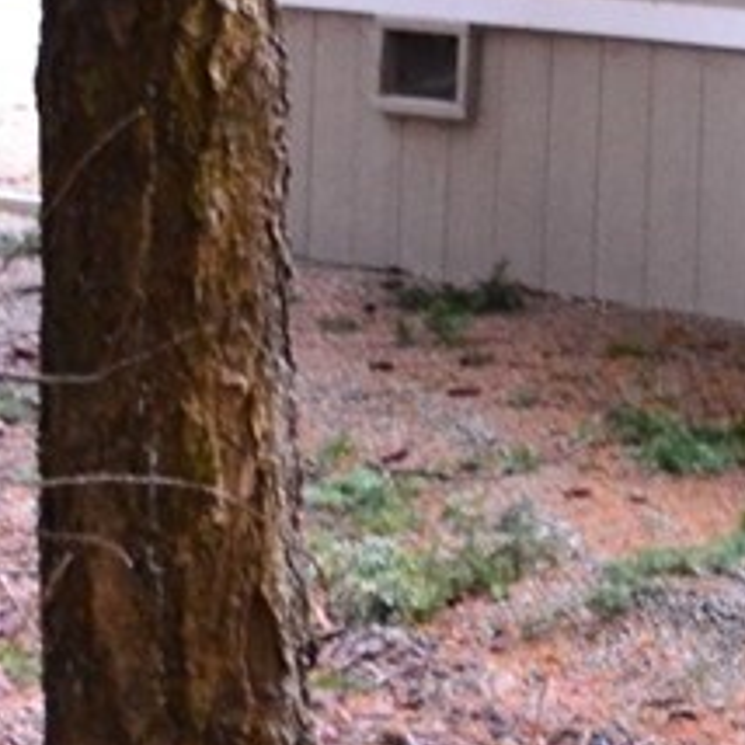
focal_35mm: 182
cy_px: -534
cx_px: 1932
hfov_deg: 8.6
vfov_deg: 9.2
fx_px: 4432
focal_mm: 18
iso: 1600
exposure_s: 1/40
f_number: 7.1
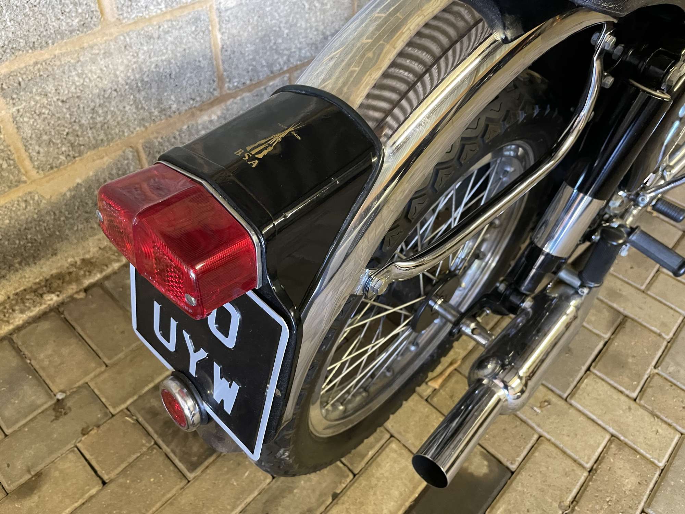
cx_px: 342
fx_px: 515
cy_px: 257
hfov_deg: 67.3
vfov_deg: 53.1
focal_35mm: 26
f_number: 1.6
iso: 400
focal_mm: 4.2
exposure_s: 1/33
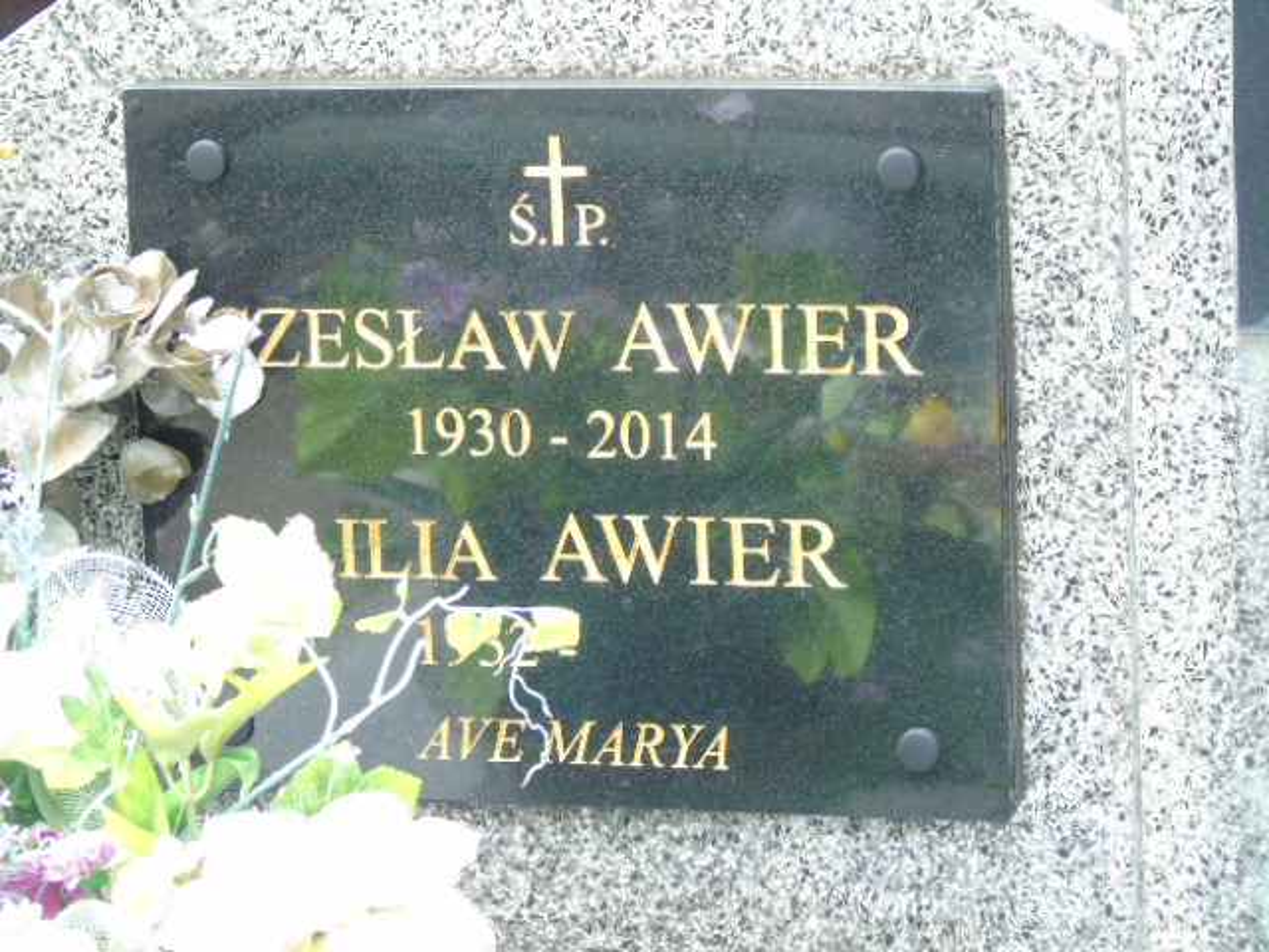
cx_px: 634
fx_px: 5939
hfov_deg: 12.2
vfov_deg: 9.2
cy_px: 476
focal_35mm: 162
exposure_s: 1/125
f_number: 4.9
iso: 250
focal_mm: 29
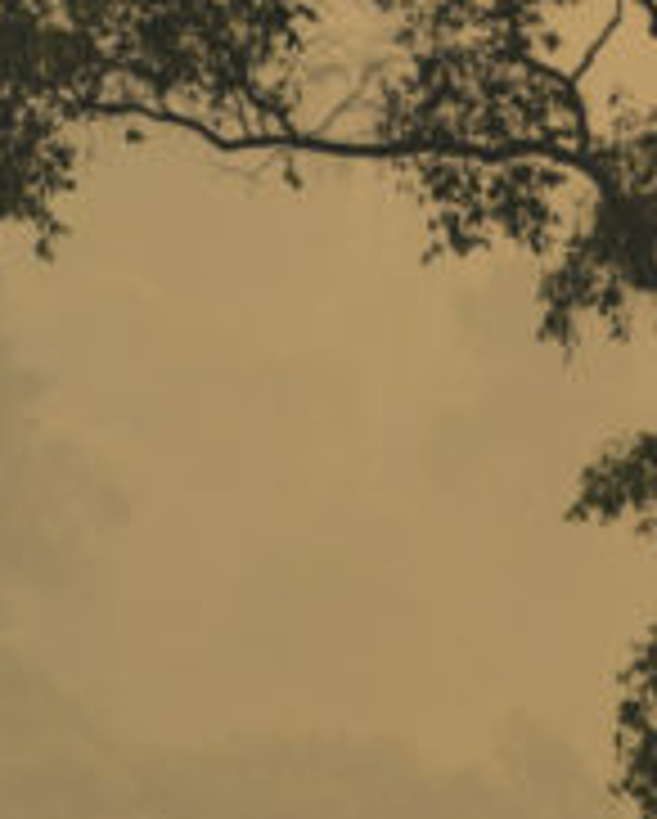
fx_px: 38388
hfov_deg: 1.0
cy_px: -518
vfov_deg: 1.2
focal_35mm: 1582
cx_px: 1274
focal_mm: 300
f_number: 4
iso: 160
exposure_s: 1/1000
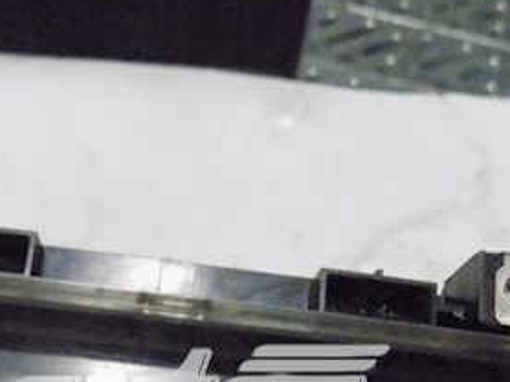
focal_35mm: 53
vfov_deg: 25.8
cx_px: 207
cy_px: 400
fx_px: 780
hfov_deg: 36.1
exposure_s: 1/125
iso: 1400
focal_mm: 4
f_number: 3.1
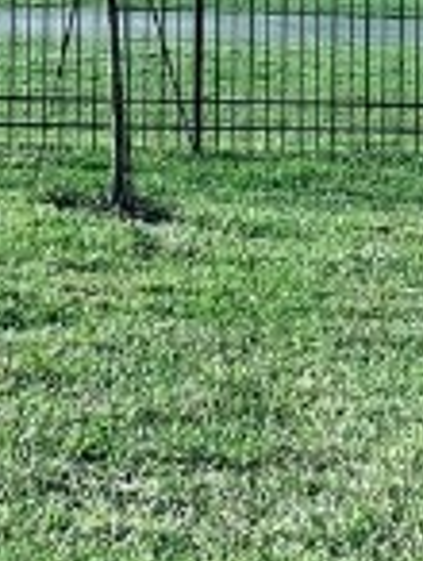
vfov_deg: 18.8
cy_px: -127
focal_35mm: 98
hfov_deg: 14.7
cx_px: -77
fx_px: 1592
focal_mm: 2.22
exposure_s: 1/1014
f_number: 2.2
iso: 40
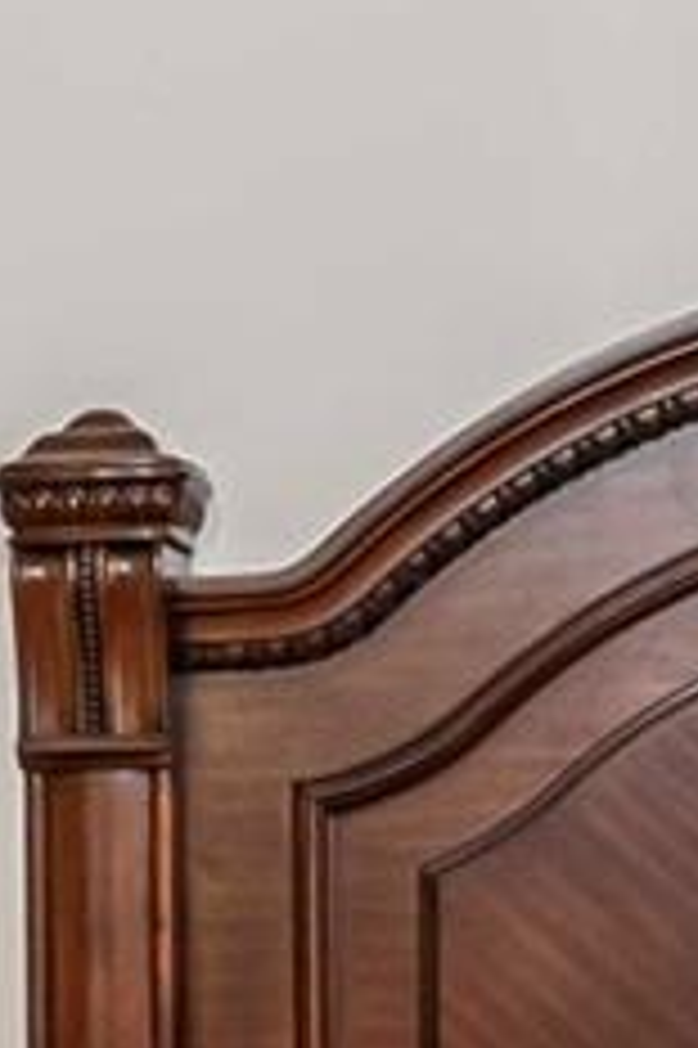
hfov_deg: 10.4
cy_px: 888
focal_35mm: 123
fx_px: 3582
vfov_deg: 16.5
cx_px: -585
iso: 800
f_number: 8
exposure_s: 1/2.5
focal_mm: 14
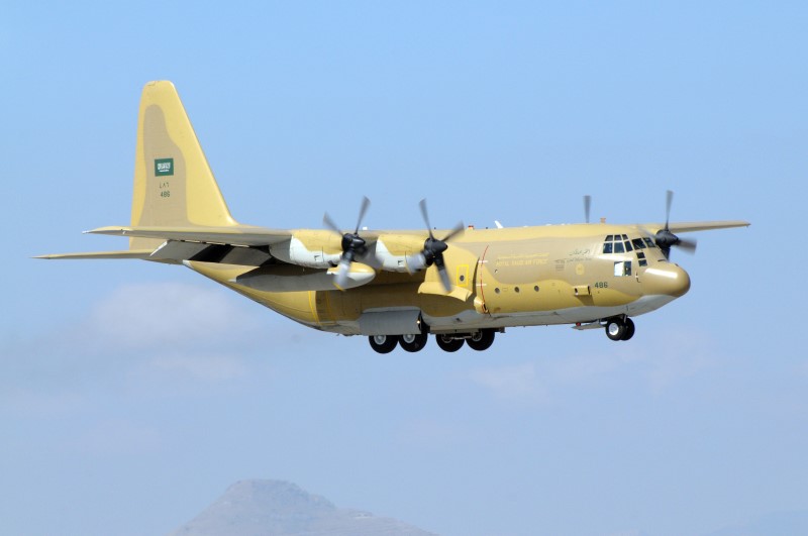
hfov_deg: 4.9
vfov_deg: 3.3
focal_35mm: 420
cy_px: 268
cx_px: 404
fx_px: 9413
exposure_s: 1/500
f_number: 11
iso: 400
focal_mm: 280
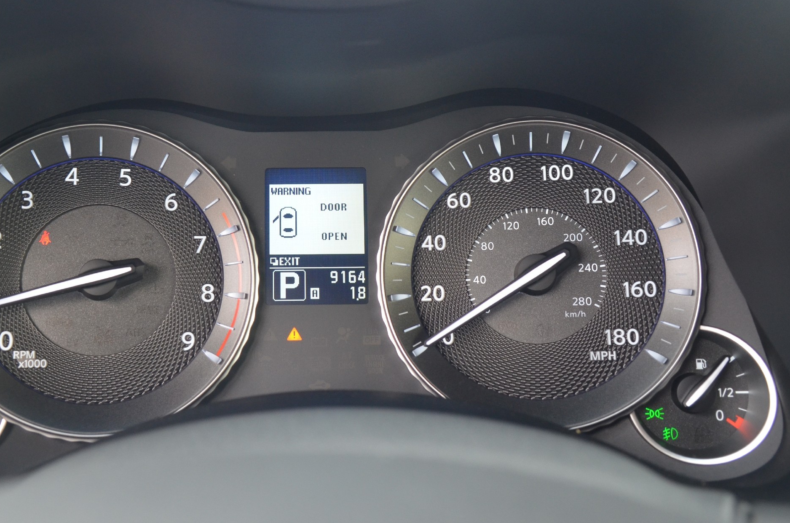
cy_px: 225
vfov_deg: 30.3
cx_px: 325
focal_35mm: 44
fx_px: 964
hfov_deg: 44.4
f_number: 4
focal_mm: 22
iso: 720
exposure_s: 1/60
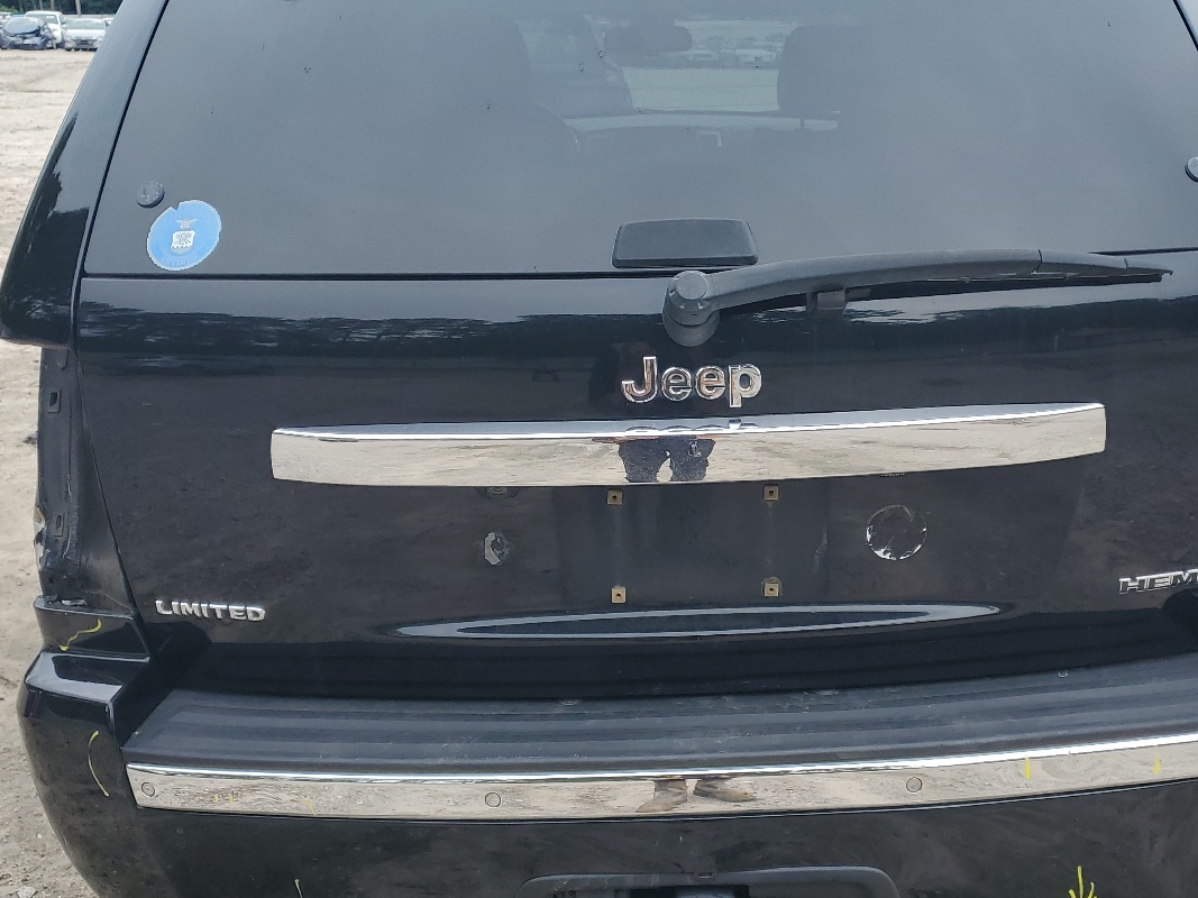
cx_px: 682
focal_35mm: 39
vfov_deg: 36.8
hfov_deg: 47.7
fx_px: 1350
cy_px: 418
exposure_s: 1/1000
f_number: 1.5
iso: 50
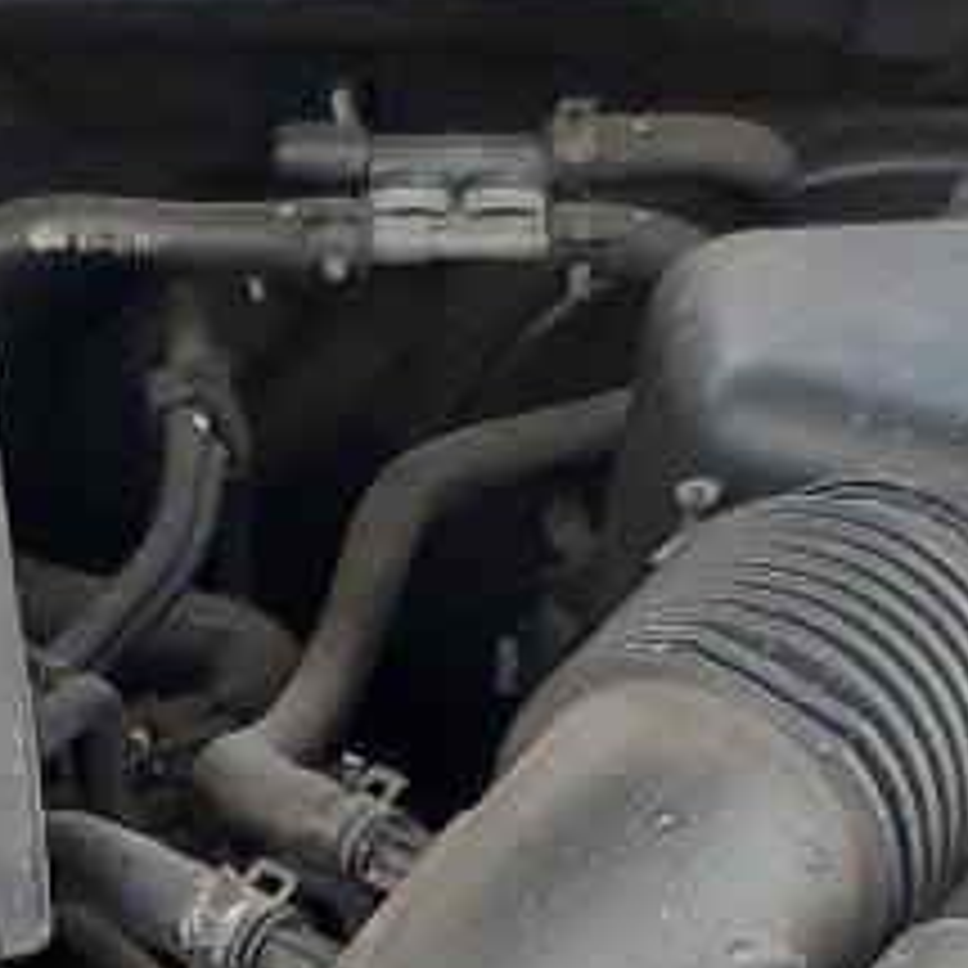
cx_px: -311
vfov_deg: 9.7
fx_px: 5410
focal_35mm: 171
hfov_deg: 10.0
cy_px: 1783
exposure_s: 1/370
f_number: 1.5
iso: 50
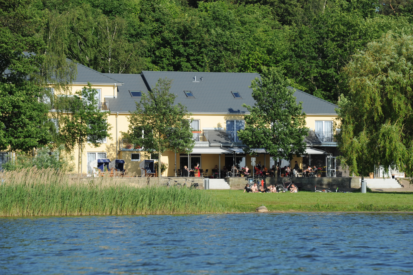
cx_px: 206
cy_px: 138
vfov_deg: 9.5
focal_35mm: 145
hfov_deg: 14.2
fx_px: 1662
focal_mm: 145
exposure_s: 1/640
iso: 200
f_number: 7.1
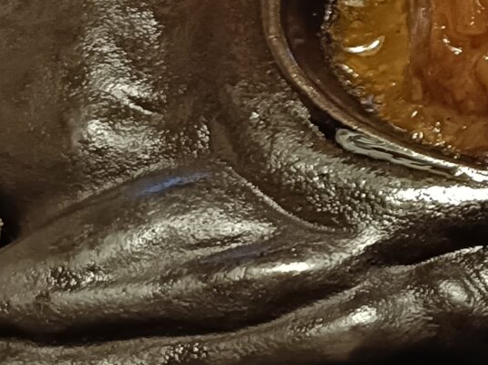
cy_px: -166
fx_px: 1677
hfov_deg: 14.1
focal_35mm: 119
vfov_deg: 11.9
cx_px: 959
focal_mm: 4.7
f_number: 1.7
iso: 800
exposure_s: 1/60
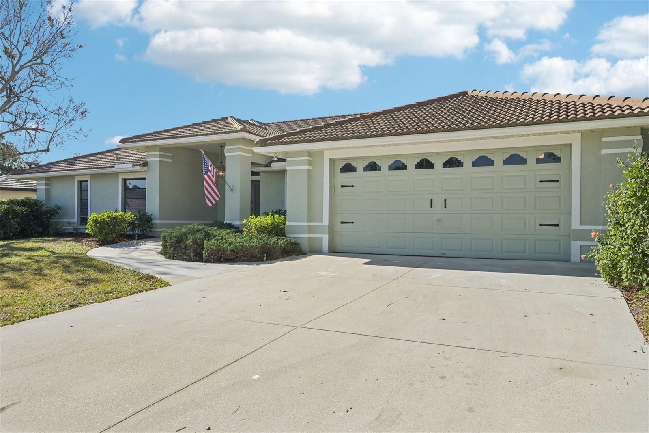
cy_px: 216
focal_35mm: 24
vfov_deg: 53.1
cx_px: 324
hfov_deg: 73.8
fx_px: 433
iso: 400
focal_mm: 24
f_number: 8
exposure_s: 1/1600
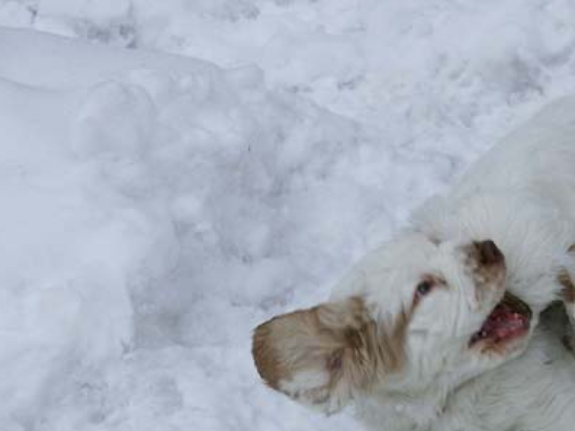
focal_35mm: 175
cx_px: 436
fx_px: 2907
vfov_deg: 8.5
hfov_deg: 11.3
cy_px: 375
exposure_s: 1/200
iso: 100
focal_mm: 60
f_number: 9
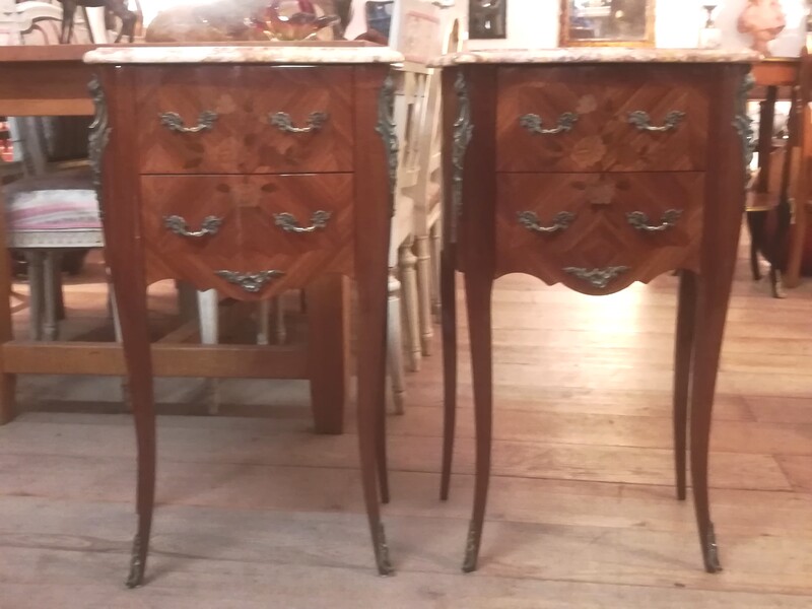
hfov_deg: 44.8
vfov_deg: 34.3
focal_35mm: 42
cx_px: 406
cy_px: 304
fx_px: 985
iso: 640
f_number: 2.2
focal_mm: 3.83
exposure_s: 1/14.3
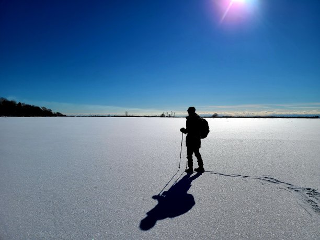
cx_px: 160
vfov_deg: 53.1
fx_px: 240
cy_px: 120
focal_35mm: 26
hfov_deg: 67.3
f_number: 1.8
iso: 40
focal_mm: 5.4
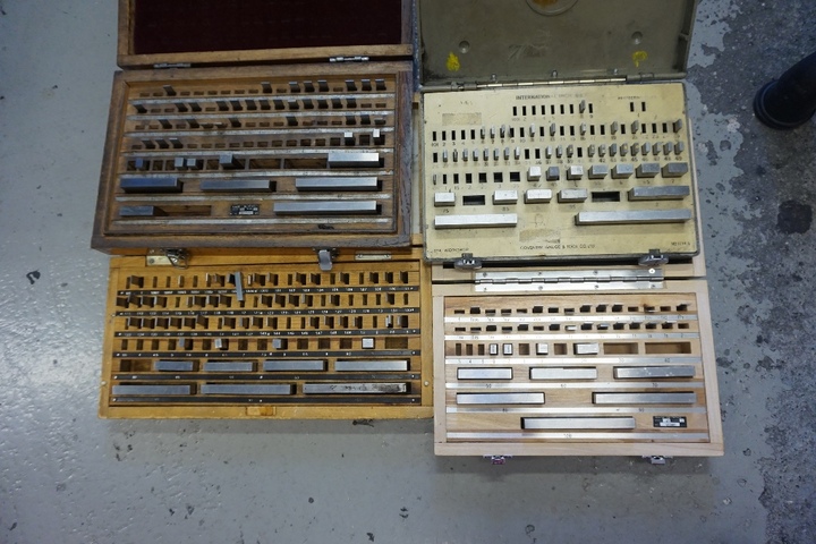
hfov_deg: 73.7
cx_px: 408
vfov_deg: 53.1
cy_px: 272
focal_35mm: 24
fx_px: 544
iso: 1250
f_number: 4
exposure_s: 1/160
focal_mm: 16
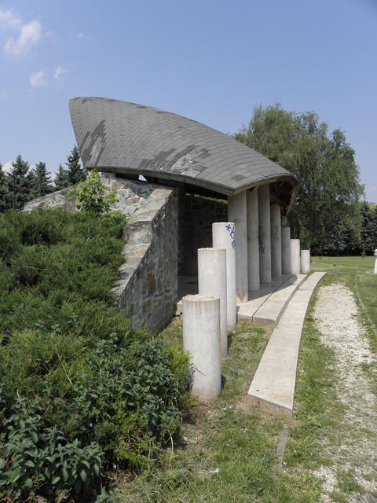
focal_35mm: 26
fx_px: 378
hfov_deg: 53.1
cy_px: 252
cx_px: 188
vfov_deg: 67.3
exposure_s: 1/320
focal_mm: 4.6
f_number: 5.6
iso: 64
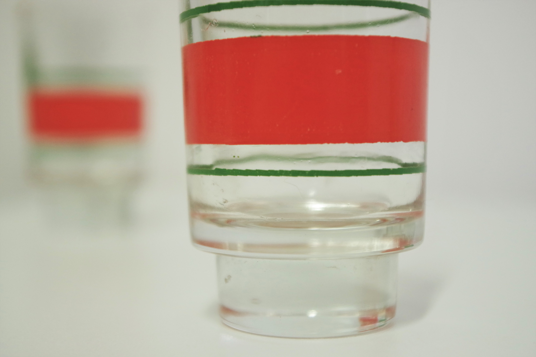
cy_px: 178
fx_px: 893
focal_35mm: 60
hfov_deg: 33.4
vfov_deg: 22.6
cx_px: 268
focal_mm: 40
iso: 1600
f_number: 4.5
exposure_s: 1/80
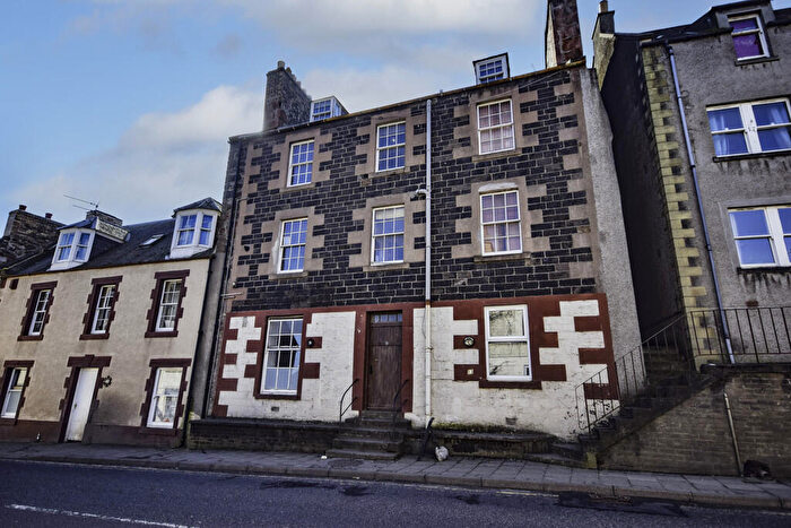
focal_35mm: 20
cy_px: 264
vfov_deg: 63.2
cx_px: 396
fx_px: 429
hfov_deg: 85.4
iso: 100
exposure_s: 1/400
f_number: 5
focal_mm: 13
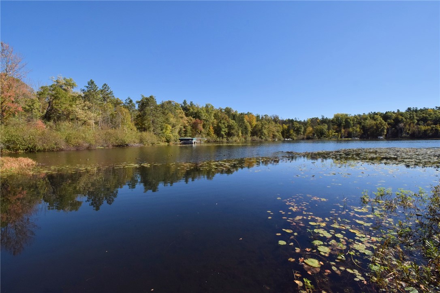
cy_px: 146
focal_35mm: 15
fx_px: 183
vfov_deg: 77.3
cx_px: 220
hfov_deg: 100.4
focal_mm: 10
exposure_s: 1/200
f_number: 22
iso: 320
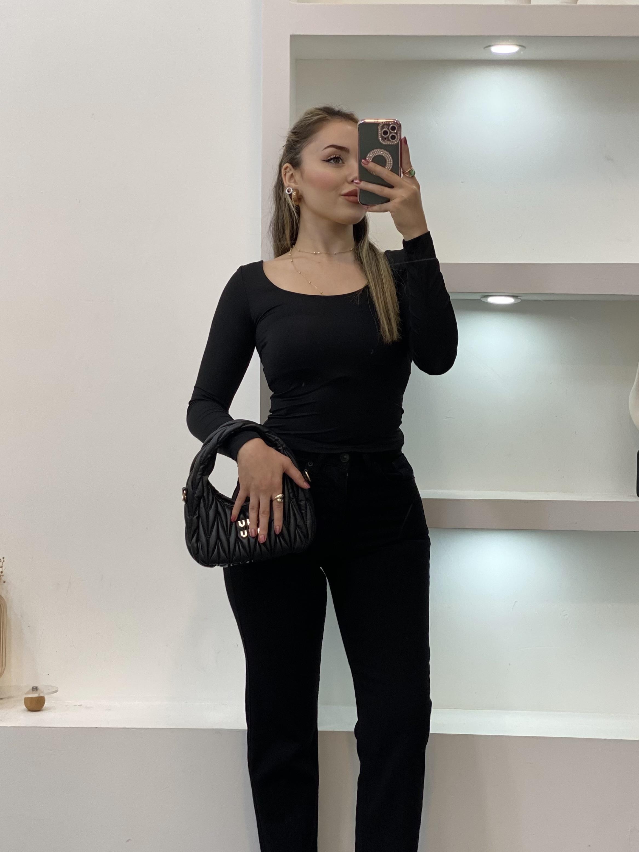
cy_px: 538
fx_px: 1625
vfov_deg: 29.3
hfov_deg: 22.3
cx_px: 326
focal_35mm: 66
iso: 80
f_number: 2
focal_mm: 6
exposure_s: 1/100
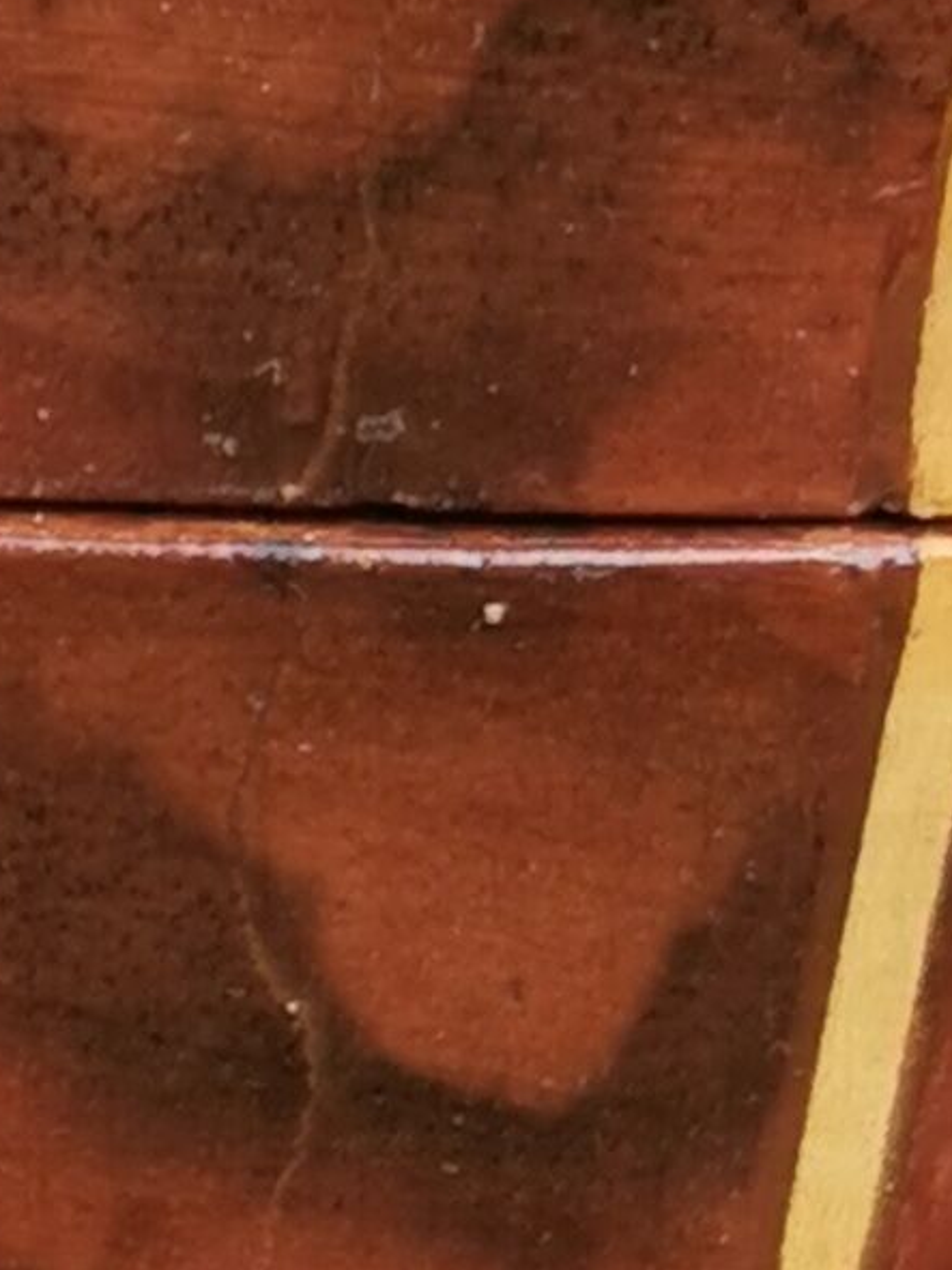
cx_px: -1975
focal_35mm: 216
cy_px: 894
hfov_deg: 6.3
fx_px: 7923
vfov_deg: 9.2
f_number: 1.6
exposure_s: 1/100
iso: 50
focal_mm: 5.56
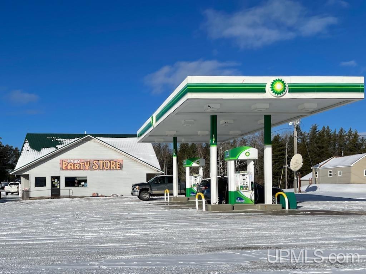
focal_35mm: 26
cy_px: 137
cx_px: 183
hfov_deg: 67.3
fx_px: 275
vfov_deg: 53.1
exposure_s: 1/9804
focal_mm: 4.2
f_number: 1.6
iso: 32
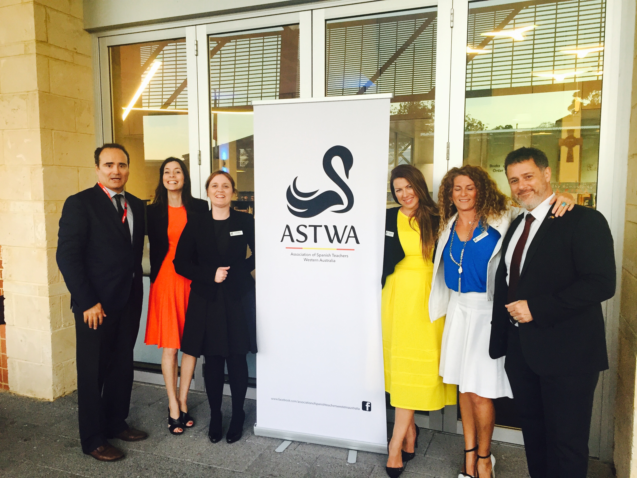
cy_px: 239
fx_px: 534
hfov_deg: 61.7
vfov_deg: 48.2
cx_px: 318
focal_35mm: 29
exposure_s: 1/33
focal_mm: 4.15
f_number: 2.2
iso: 50
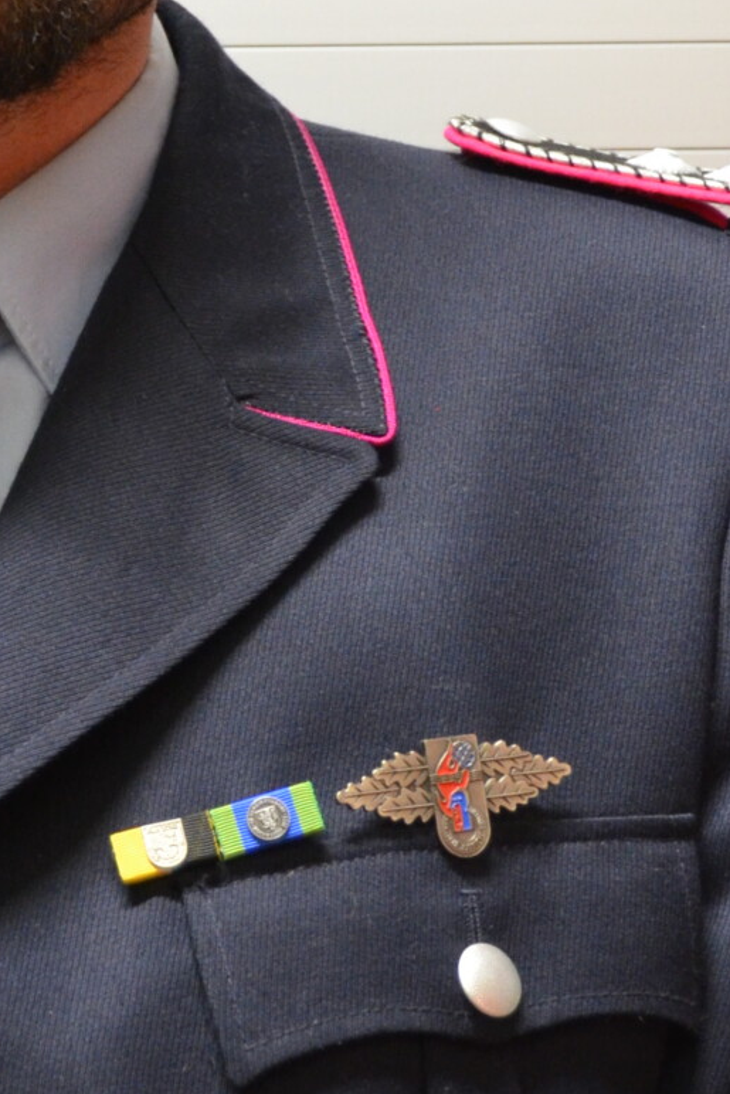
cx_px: -58
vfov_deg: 15.9
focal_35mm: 129
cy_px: 381
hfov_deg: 10.5
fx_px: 3922
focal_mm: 26
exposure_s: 1/25
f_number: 4.2
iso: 1600
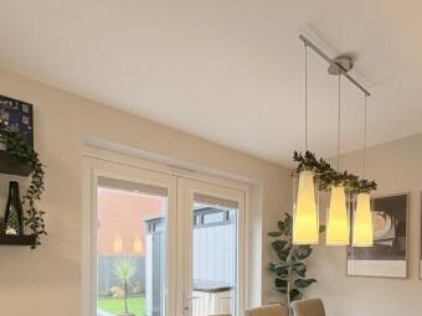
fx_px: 293
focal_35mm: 24
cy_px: 262
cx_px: 213
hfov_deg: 71.6
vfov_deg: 52.4
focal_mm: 2.22
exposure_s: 1/100
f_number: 2.2
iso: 160
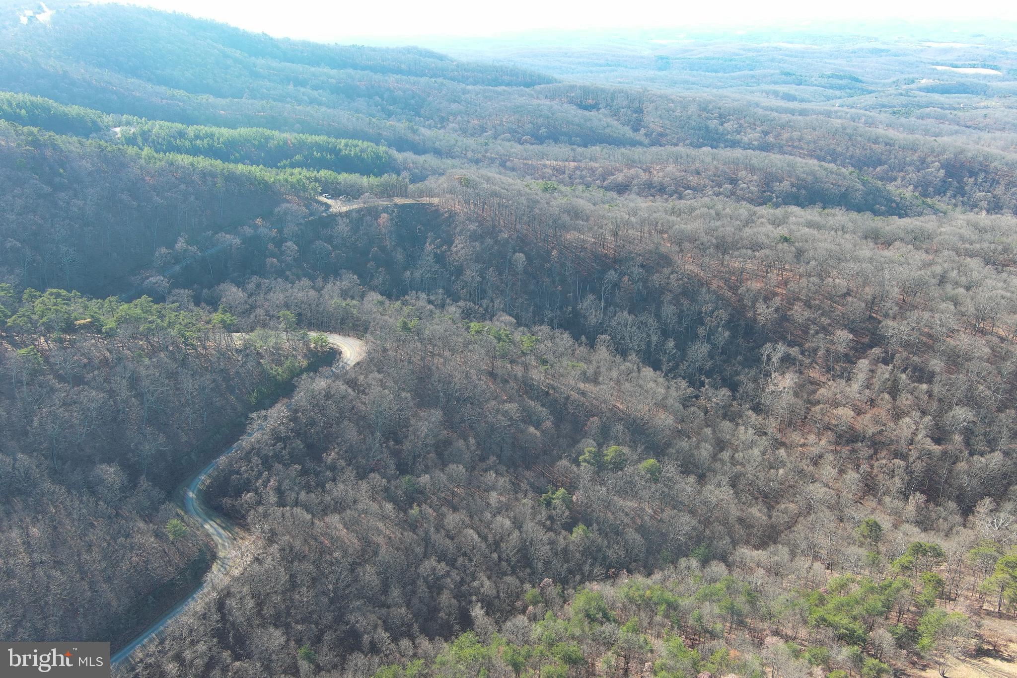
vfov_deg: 45.0
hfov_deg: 63.7
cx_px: 508
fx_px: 819
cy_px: 339
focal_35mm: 29
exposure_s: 1/191
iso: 100
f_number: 2.8
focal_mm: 10.57
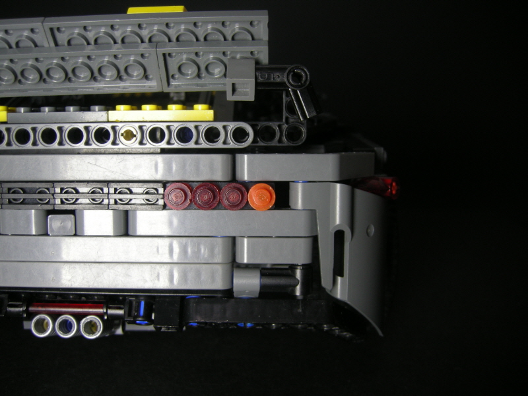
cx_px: 264
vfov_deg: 39.7
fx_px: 549
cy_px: 198
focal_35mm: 36
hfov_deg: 51.4
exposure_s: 1/30
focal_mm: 7.5
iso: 77
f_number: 2.7
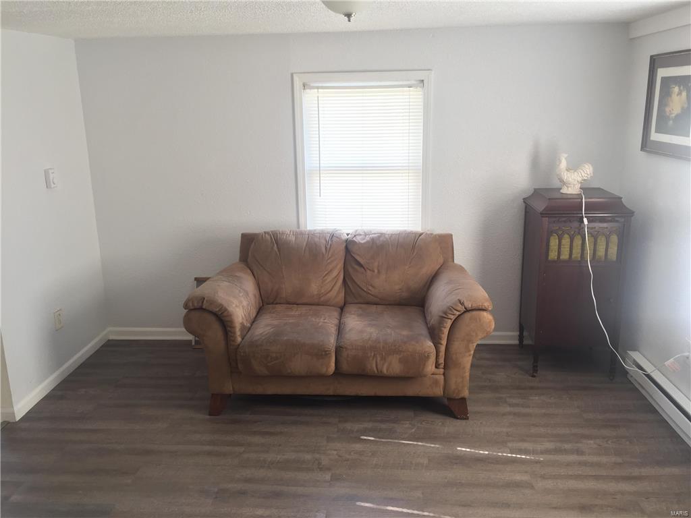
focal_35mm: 29
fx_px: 579
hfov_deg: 61.7
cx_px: 346
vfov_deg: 48.2
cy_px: 259
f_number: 2.2
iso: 40
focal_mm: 4.15
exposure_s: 1/30
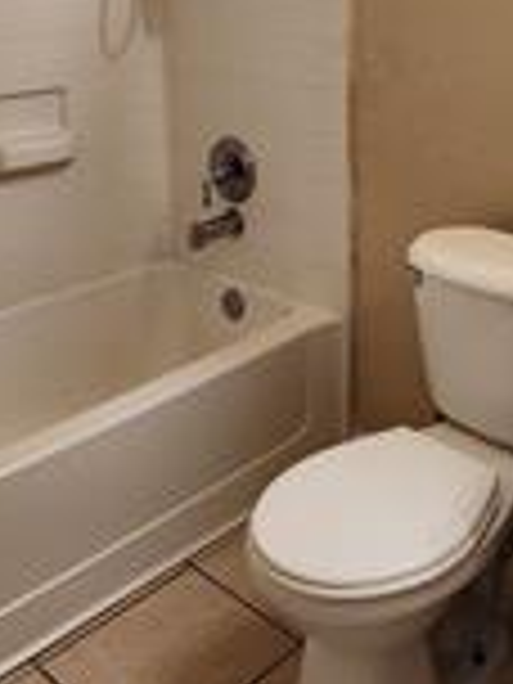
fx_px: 810
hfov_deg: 33.8
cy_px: 90
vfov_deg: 42.6
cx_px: 432
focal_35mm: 41
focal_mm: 2.2
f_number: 2.2
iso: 200
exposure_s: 1/60
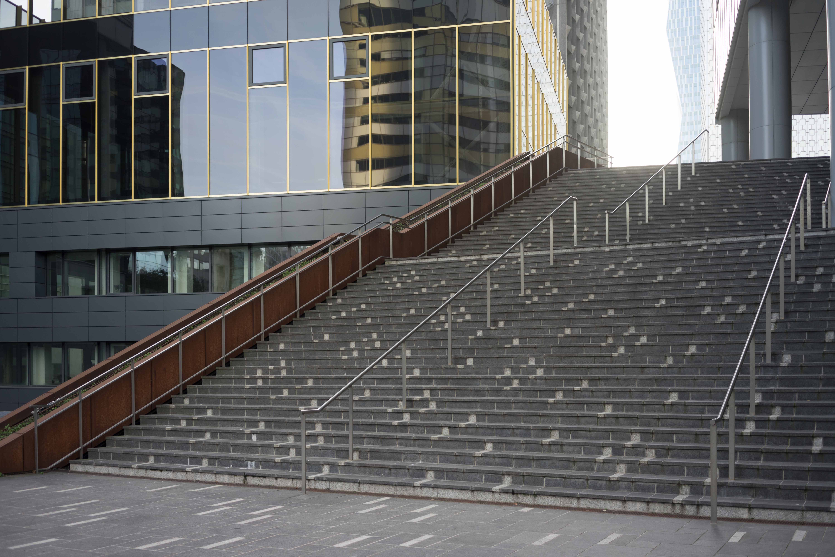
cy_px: 278
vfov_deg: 37.9
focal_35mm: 35
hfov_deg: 54.4
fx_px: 812
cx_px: 418
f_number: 3.2
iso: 100
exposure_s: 1/60
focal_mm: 35
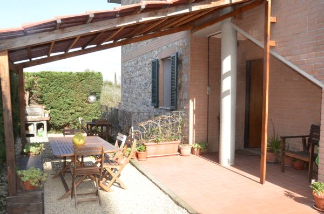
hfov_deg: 62.0
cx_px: 162
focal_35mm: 30
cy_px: 107
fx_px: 269
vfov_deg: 43.4
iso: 3200
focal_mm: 20
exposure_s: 1/250
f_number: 22
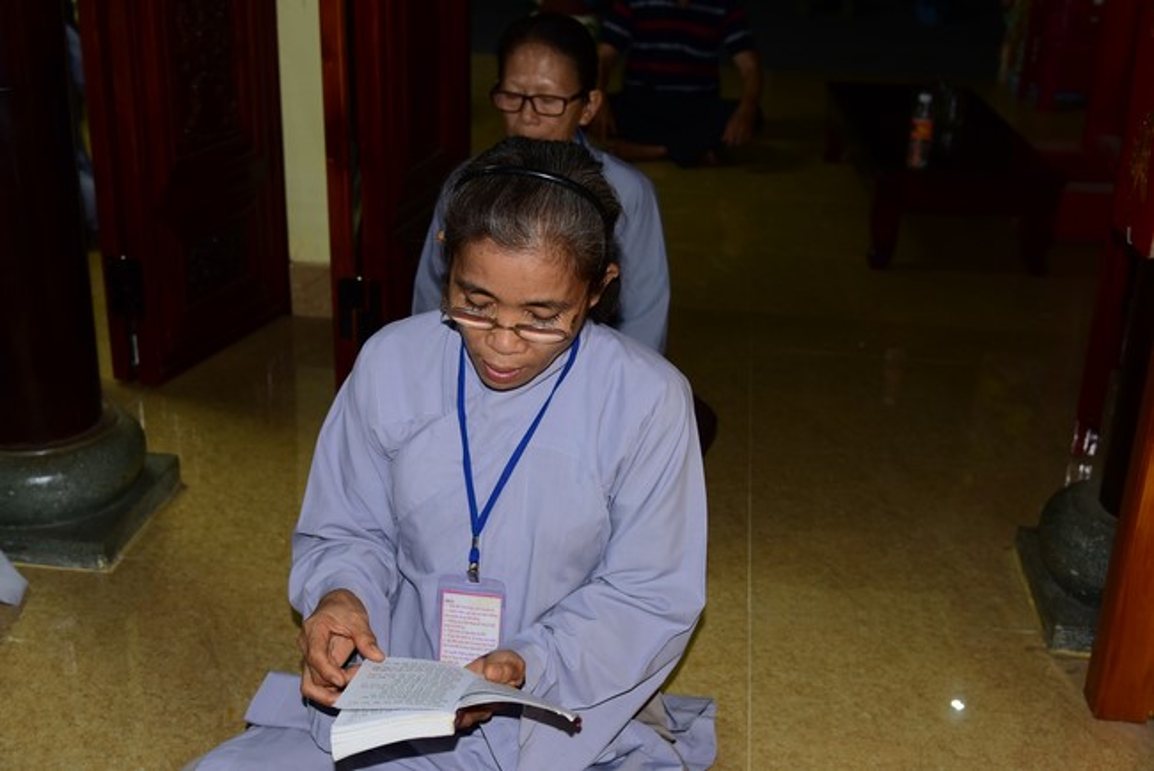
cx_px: 577
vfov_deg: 29.3
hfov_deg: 42.7
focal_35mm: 46
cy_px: 386
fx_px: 1475
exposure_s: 1/40
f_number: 5
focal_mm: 46
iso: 800
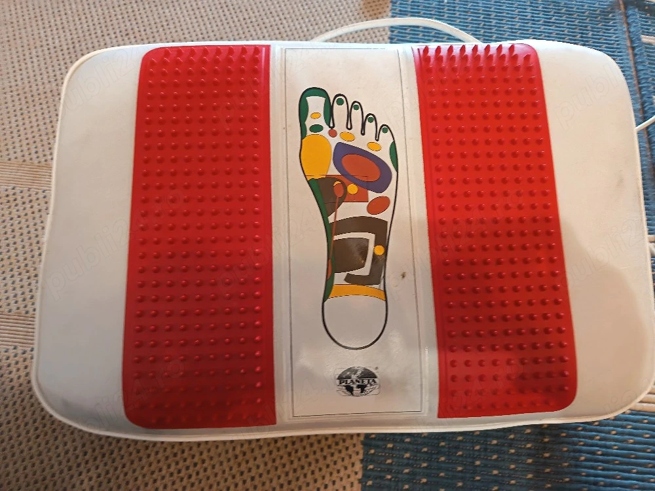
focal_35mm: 24
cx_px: 328
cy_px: 246
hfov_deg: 71.6
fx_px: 454
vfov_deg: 56.8
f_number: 1.75
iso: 2760
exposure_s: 1/33.3
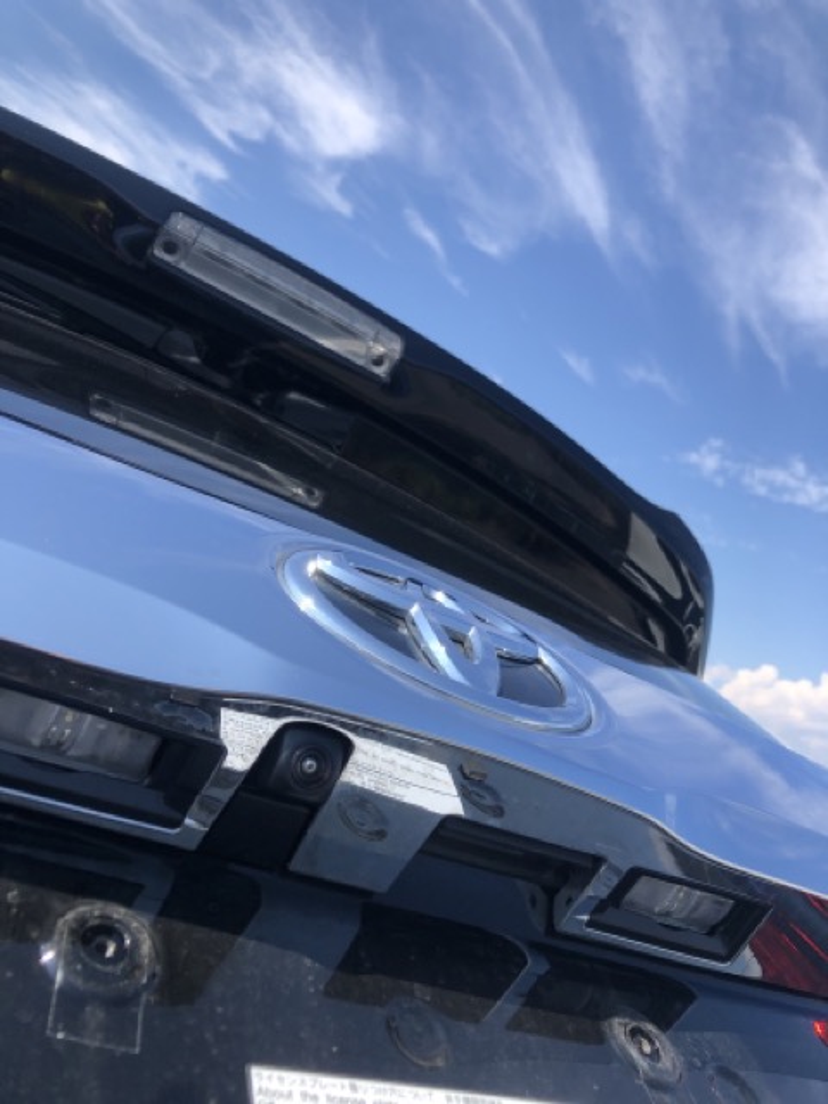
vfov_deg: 63.4
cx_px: 414
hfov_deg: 49.7
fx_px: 893
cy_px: 552
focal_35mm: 28
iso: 20
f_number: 1.8
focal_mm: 3.99
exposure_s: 1/1372
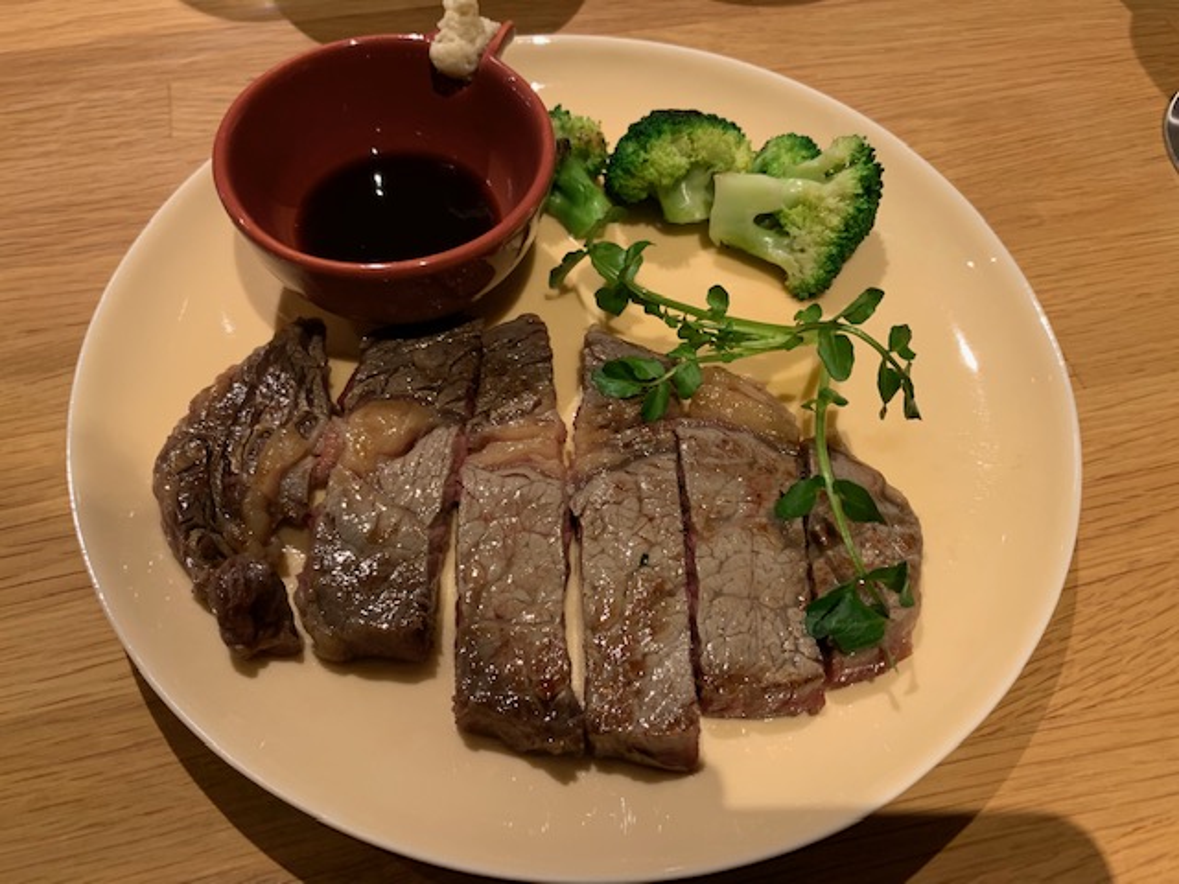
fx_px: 886
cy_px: 442
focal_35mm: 26
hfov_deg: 67.3
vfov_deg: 53.1
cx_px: 590
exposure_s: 1/60
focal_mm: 4.25
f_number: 1.8
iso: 200
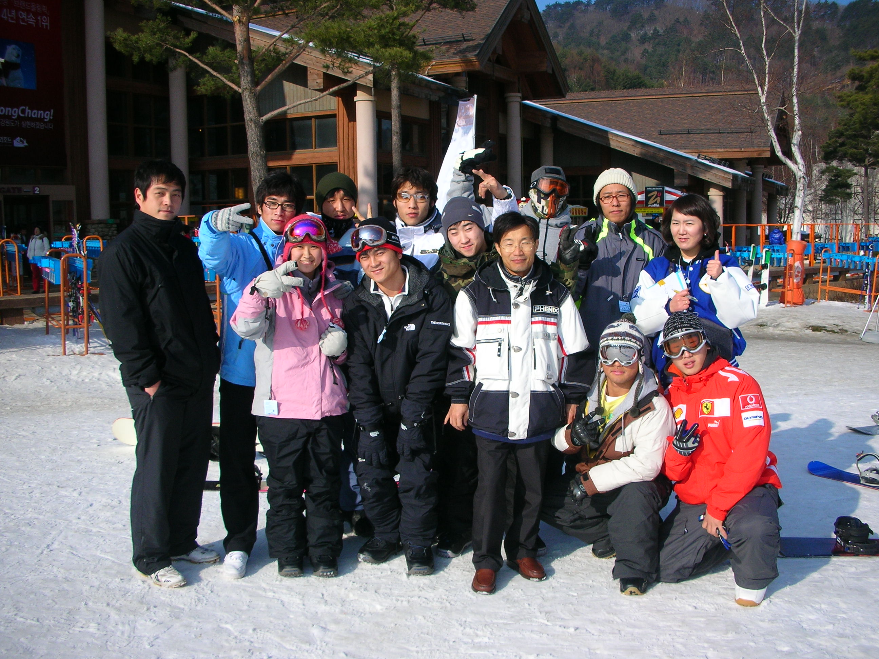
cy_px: 330
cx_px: 440
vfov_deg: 40.7
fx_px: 889
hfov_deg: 52.6
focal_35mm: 35
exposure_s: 1/130
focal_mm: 5.8
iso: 50
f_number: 8.5
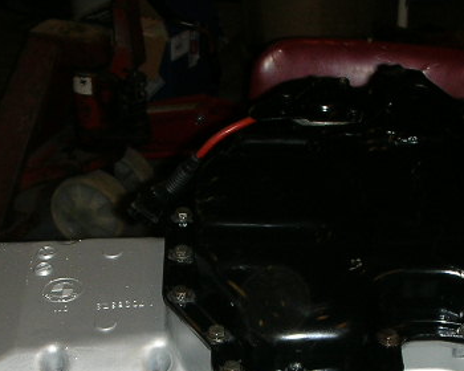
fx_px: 1373
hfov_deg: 19.1
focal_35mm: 100
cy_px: 327
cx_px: 155
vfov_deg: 15.2
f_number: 3
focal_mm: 5.8
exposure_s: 1/60.1
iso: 50
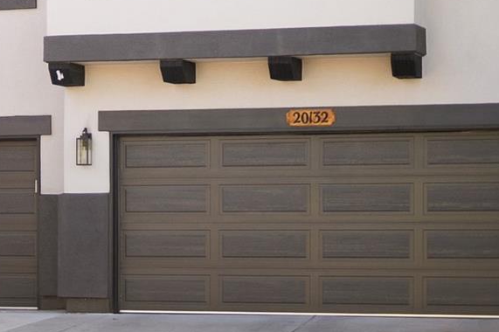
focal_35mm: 140
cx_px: 29
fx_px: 1939
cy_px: -23
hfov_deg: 14.5
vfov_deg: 9.7
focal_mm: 50
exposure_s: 1/8000
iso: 200
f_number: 1.4
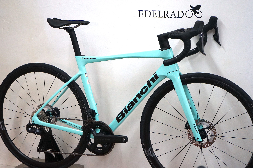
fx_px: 492
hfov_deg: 28.9
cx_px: 126
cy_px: 84
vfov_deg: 19.4
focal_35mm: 70
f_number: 5.6
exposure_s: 1/160
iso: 2500
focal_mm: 70
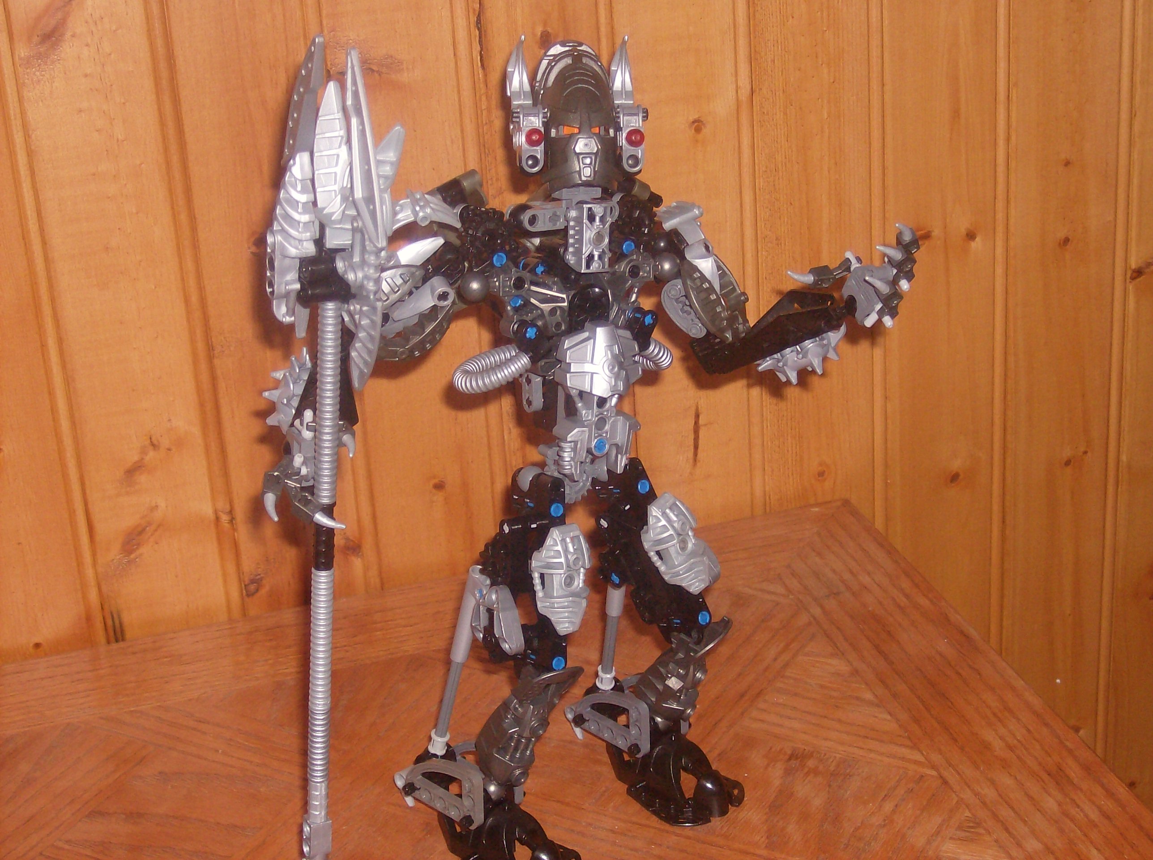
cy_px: 430
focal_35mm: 70
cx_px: 576
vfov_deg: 20.9
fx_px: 2326
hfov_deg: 27.8
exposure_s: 1/91.3
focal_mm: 11.6
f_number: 3.7
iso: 200
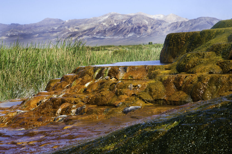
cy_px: 77
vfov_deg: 11.4
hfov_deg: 17.1
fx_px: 773
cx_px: 116
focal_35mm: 120
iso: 250
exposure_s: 1/500
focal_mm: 120
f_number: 13
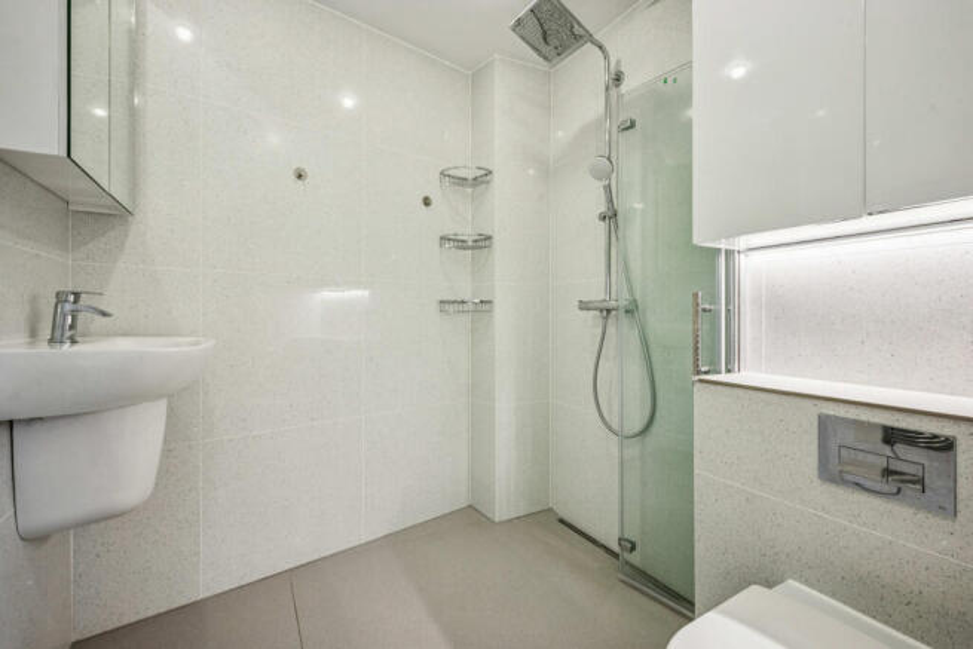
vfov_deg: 73.8
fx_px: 433
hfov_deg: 96.7
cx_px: 486
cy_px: 324
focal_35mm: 16
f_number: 11
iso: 500
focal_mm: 16
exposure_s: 1/15
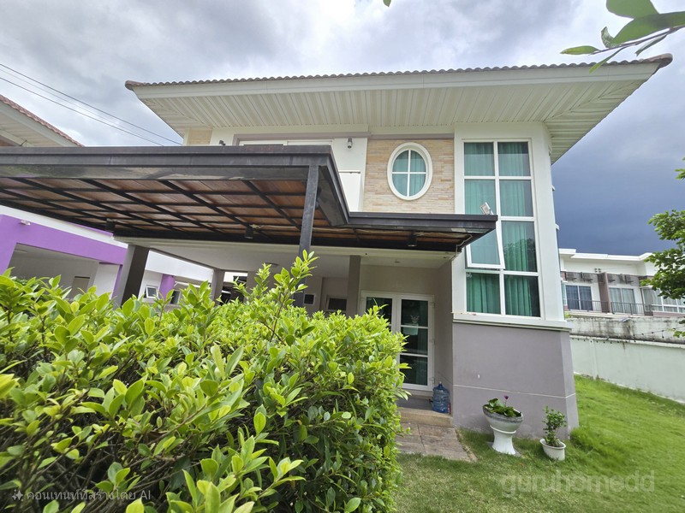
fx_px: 257
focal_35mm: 13
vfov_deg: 89.9
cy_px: 256
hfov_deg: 106.2
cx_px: 342
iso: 50
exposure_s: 1/256
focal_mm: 2.2
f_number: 2.2
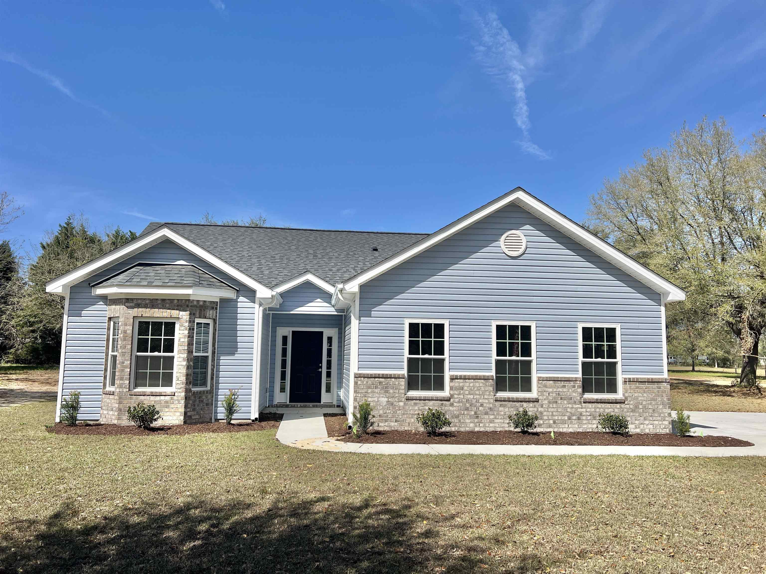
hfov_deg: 67.3
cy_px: 287
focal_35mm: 26
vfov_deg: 53.1
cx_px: 383
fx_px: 575
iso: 50
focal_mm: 5.7
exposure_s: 1/5319
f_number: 1.5
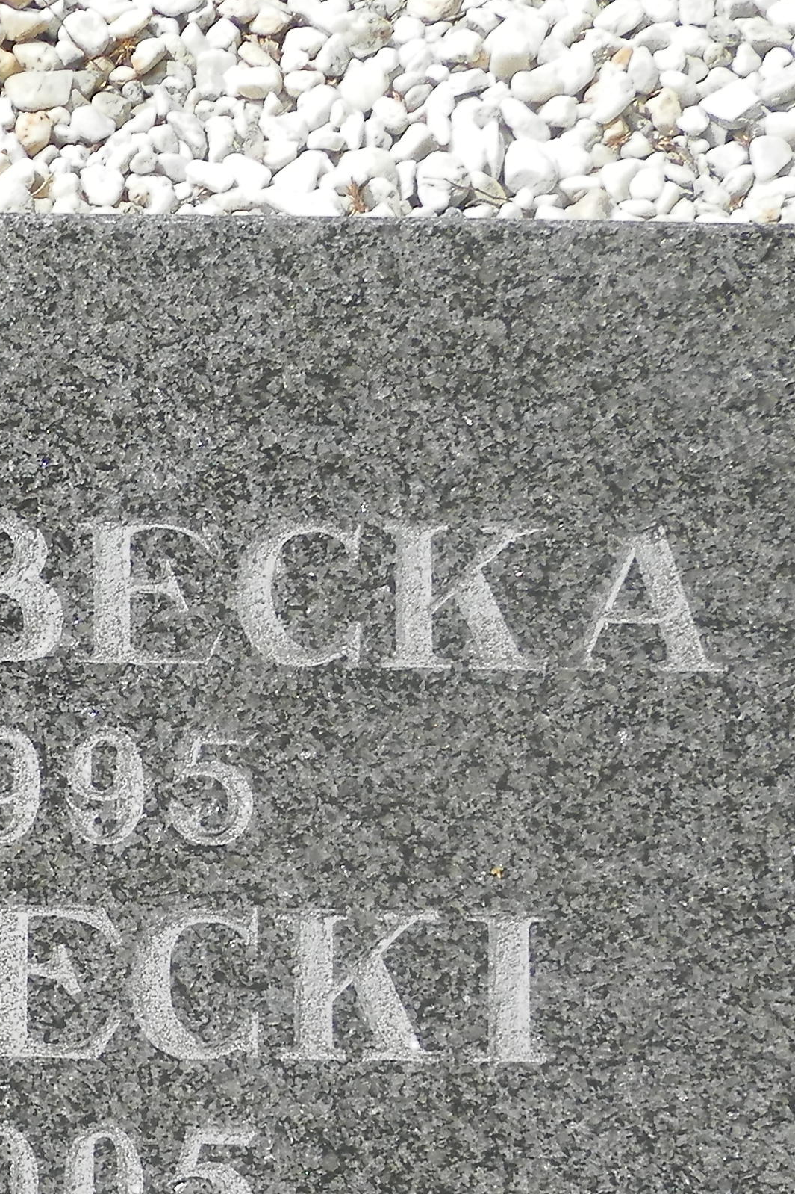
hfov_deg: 10.7
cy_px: 1236
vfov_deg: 16.7
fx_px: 3976
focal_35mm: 120
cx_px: -620
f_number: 3.5
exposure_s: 1/800
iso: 80
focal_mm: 7.2
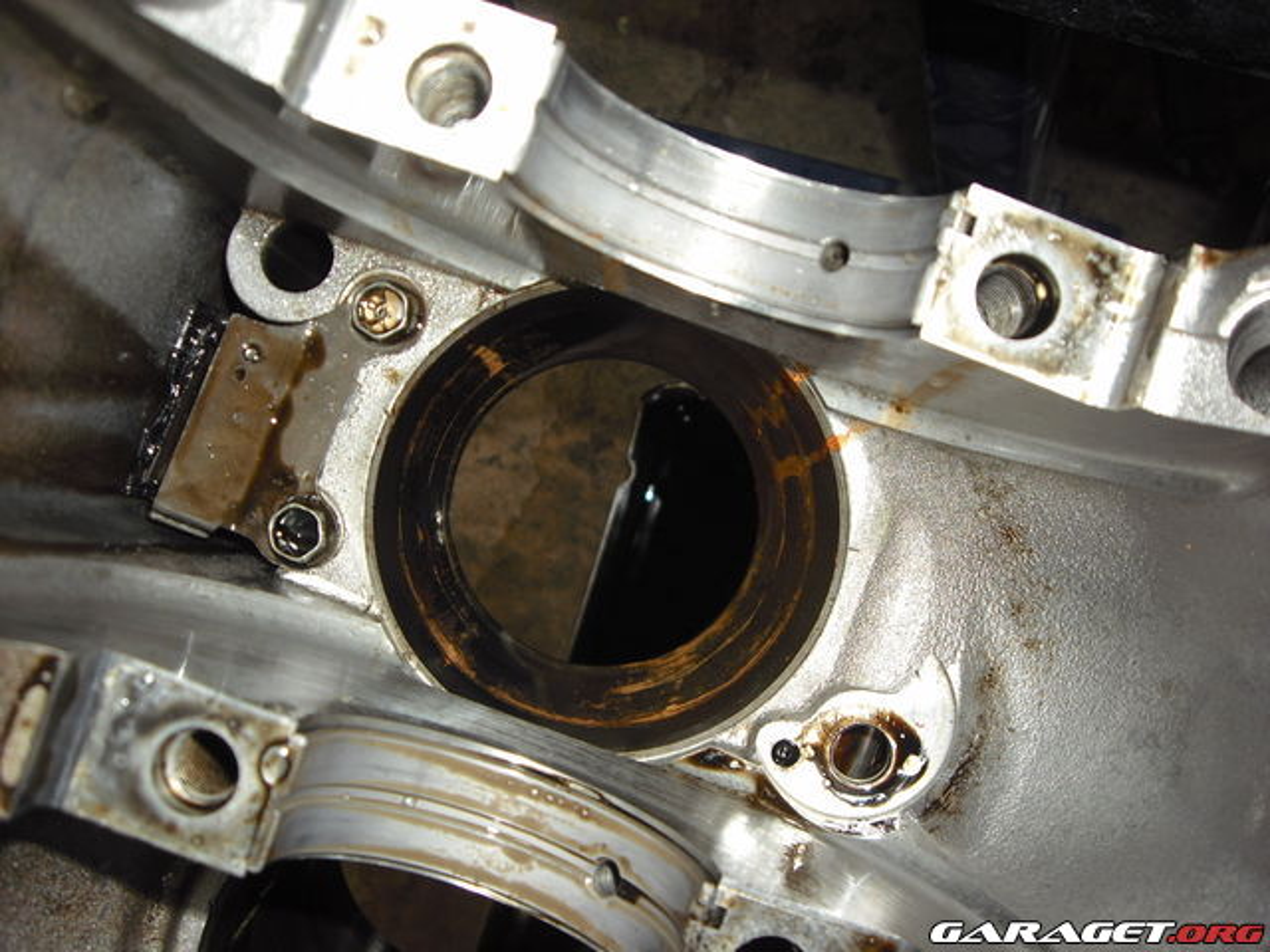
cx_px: 635
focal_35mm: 37
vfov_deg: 38.7
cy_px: 476
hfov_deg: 50.1
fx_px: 1357
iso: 100
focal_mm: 6.2
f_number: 2.7
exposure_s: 1/60
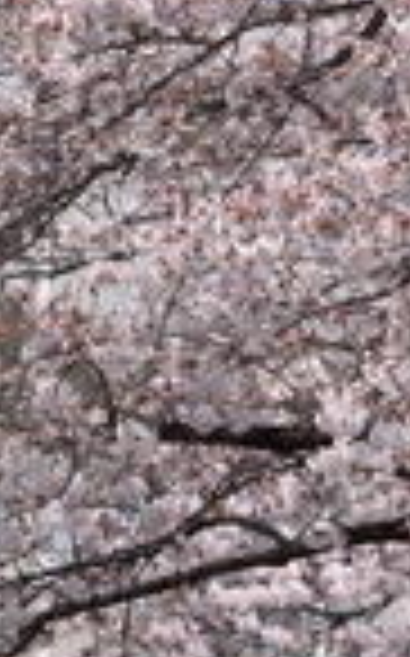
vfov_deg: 2.7
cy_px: 4
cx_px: -532
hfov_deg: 1.7
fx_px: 14152
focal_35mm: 790
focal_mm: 70
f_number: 8
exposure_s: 1/320
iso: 200
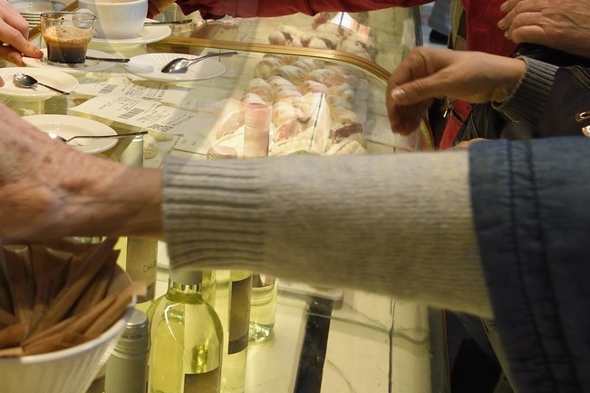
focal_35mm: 59
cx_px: -109
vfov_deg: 21.4
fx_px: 967
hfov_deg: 29.4
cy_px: -74
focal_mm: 24
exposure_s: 1/100
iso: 1250
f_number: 8
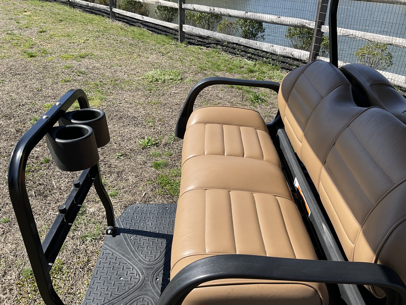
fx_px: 340
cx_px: 203
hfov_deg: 61.7
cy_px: 152
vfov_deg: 48.2
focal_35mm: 29
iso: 16
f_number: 1.8
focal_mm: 3
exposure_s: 1/1121
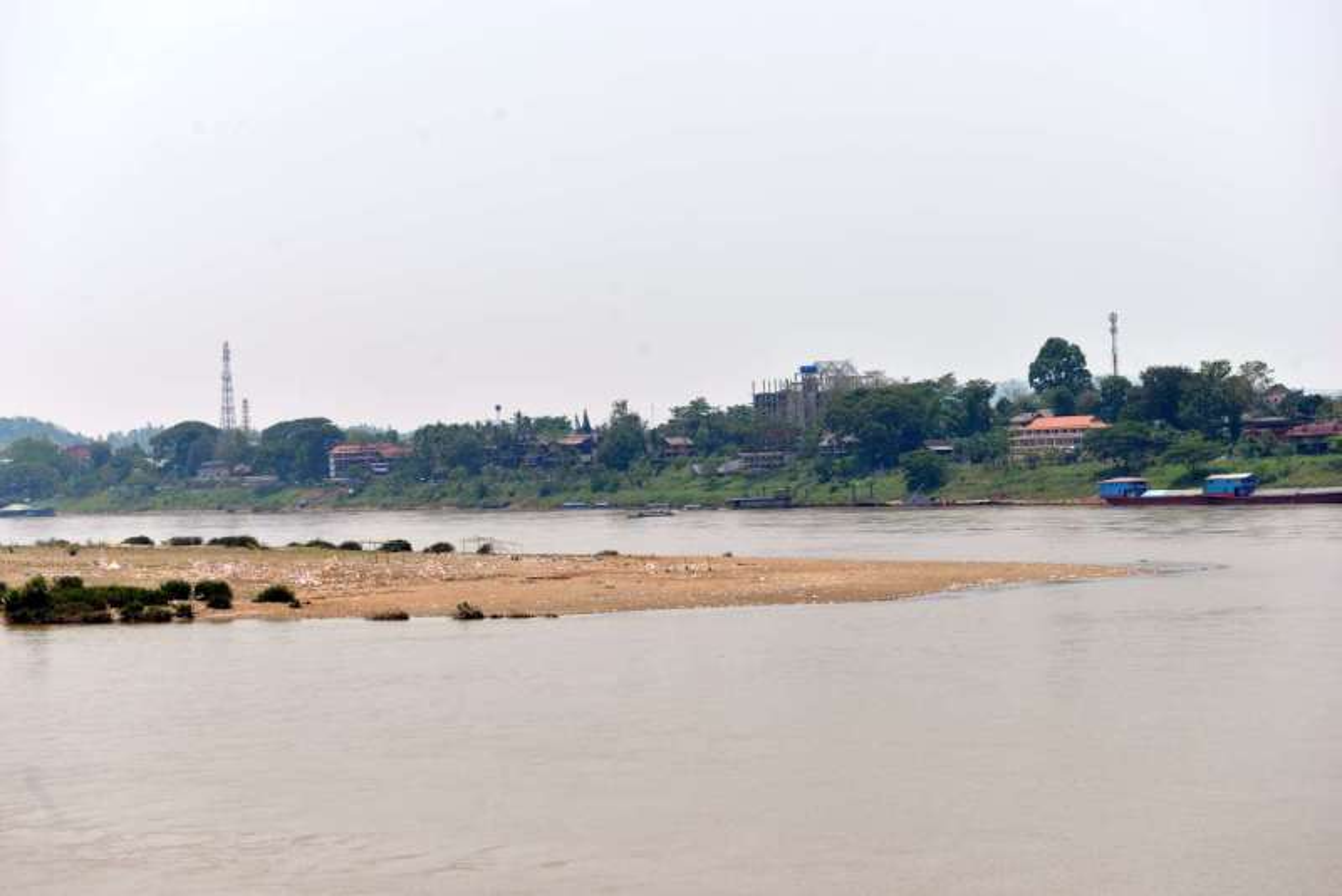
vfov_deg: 19.5
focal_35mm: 70
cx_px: 671
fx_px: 2610
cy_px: 448
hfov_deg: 28.8
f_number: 7.1
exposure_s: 1/320
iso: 100
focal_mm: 70
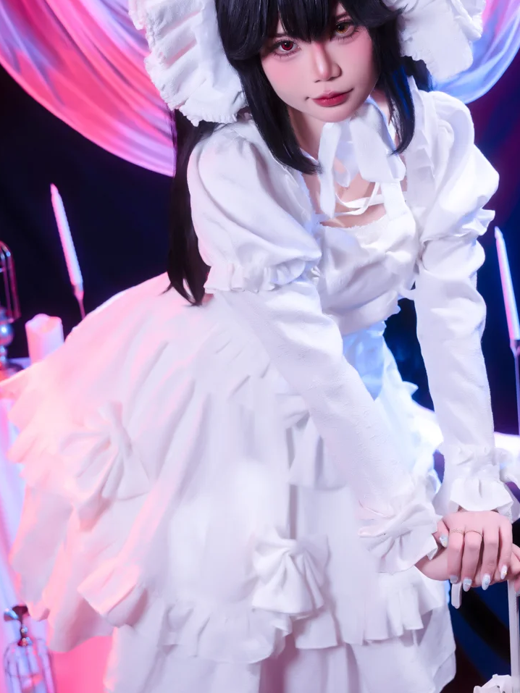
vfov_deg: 34.8
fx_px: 1101
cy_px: 278
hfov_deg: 26.6
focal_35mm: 55
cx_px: 283
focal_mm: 38
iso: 100
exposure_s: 1/200
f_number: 4
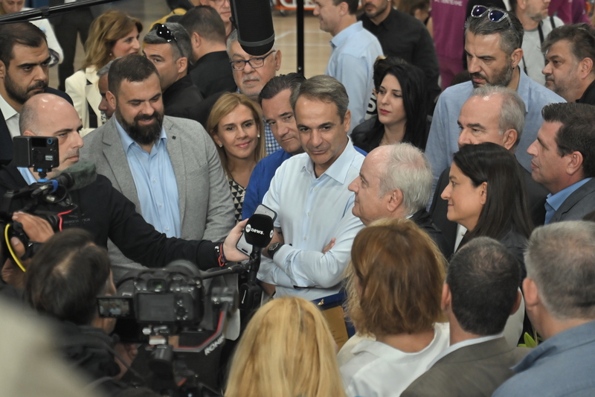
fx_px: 1735
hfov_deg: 19.5
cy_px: 198
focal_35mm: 105
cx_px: 298
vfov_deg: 13.0
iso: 2000
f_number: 4
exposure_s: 1/1000
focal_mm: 70
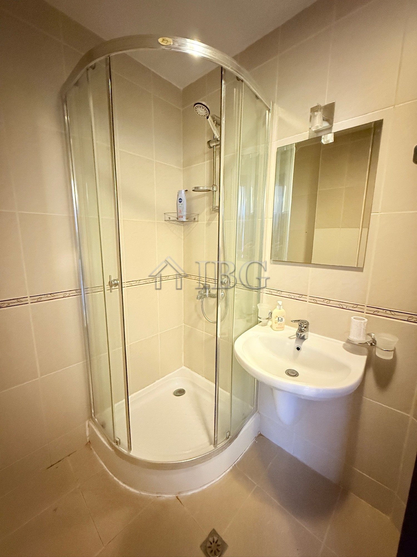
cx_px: 208
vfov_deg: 102.1
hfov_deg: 85.7
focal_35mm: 14
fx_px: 225
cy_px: 278
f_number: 2.2
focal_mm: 2.22
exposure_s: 1/50
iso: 1000
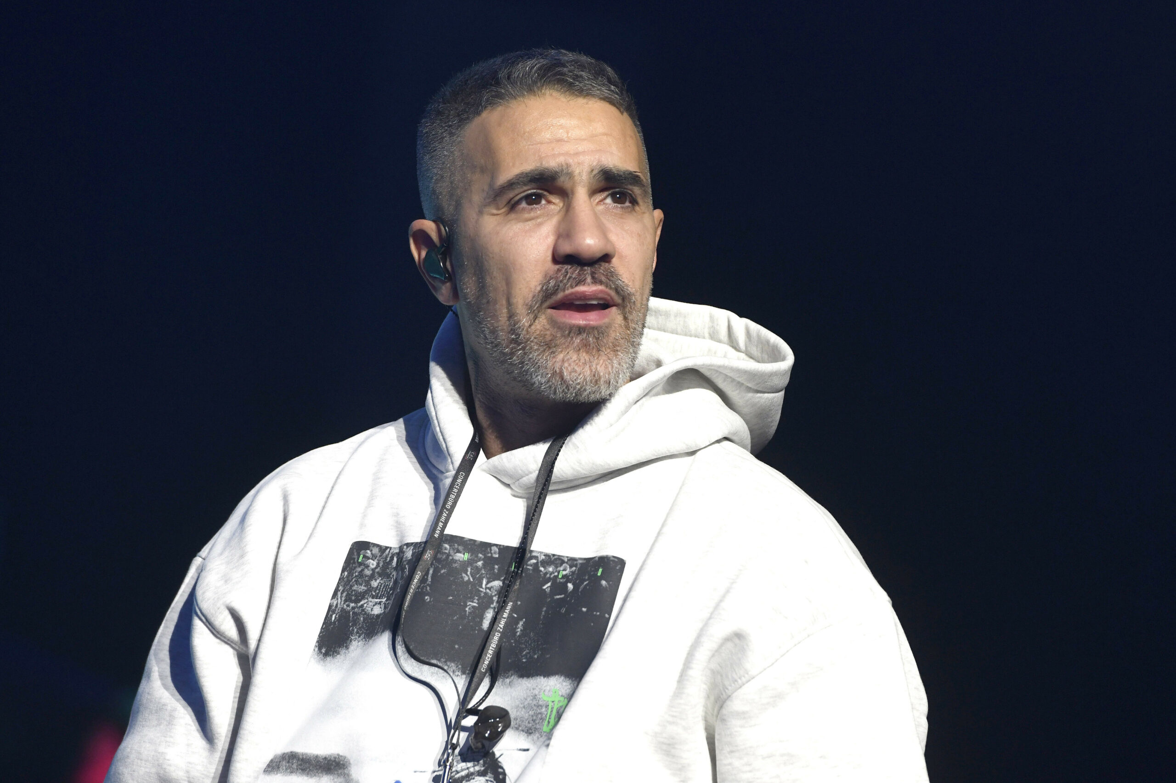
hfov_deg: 10.3
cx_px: 588
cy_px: 392
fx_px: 6529
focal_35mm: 200
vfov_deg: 6.9
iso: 1250
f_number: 5
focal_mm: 200
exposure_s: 1/640
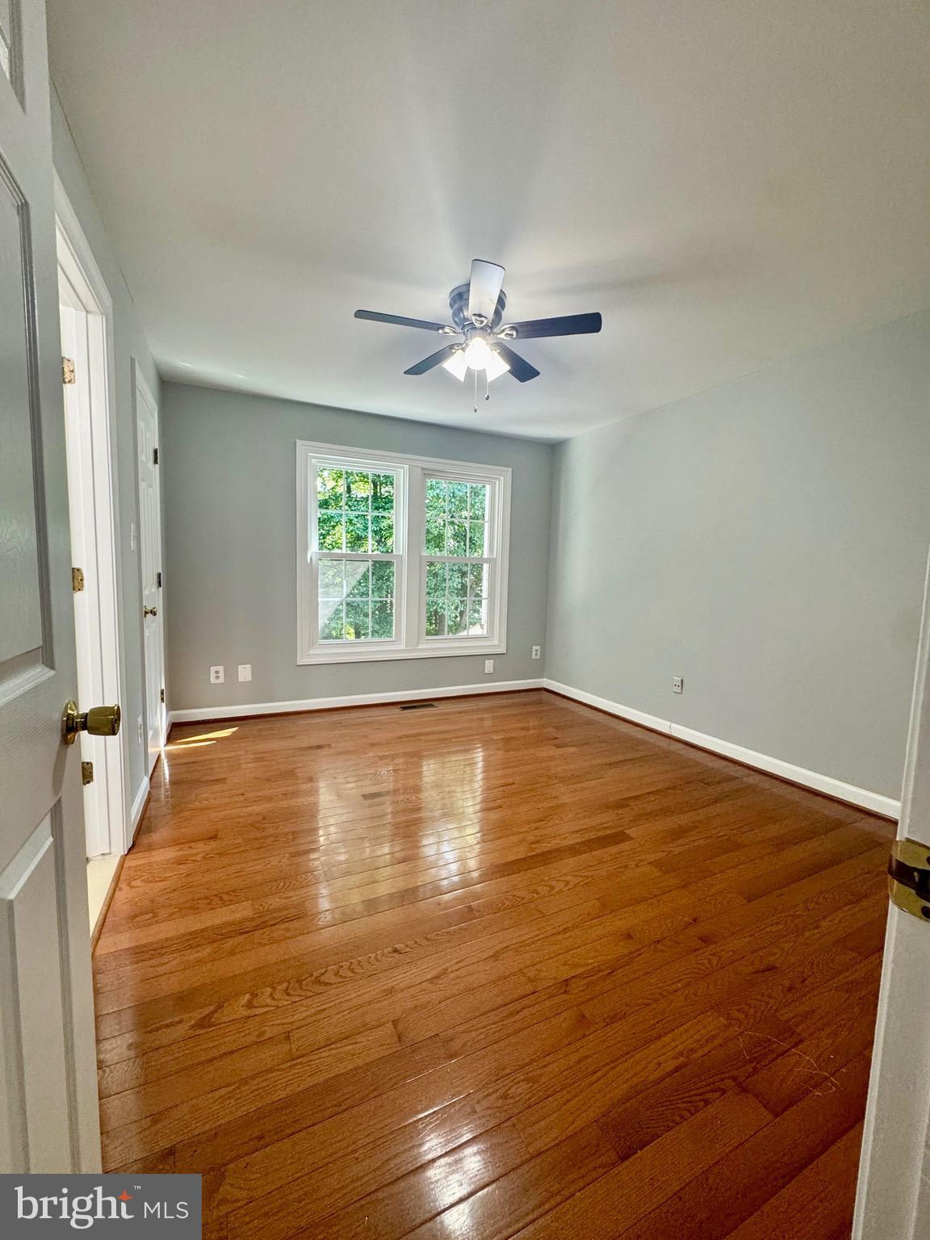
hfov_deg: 85.7
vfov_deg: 102.1
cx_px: 465
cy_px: 620
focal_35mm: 14
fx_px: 502
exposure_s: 1/120
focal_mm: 2.22
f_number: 2.2
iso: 200
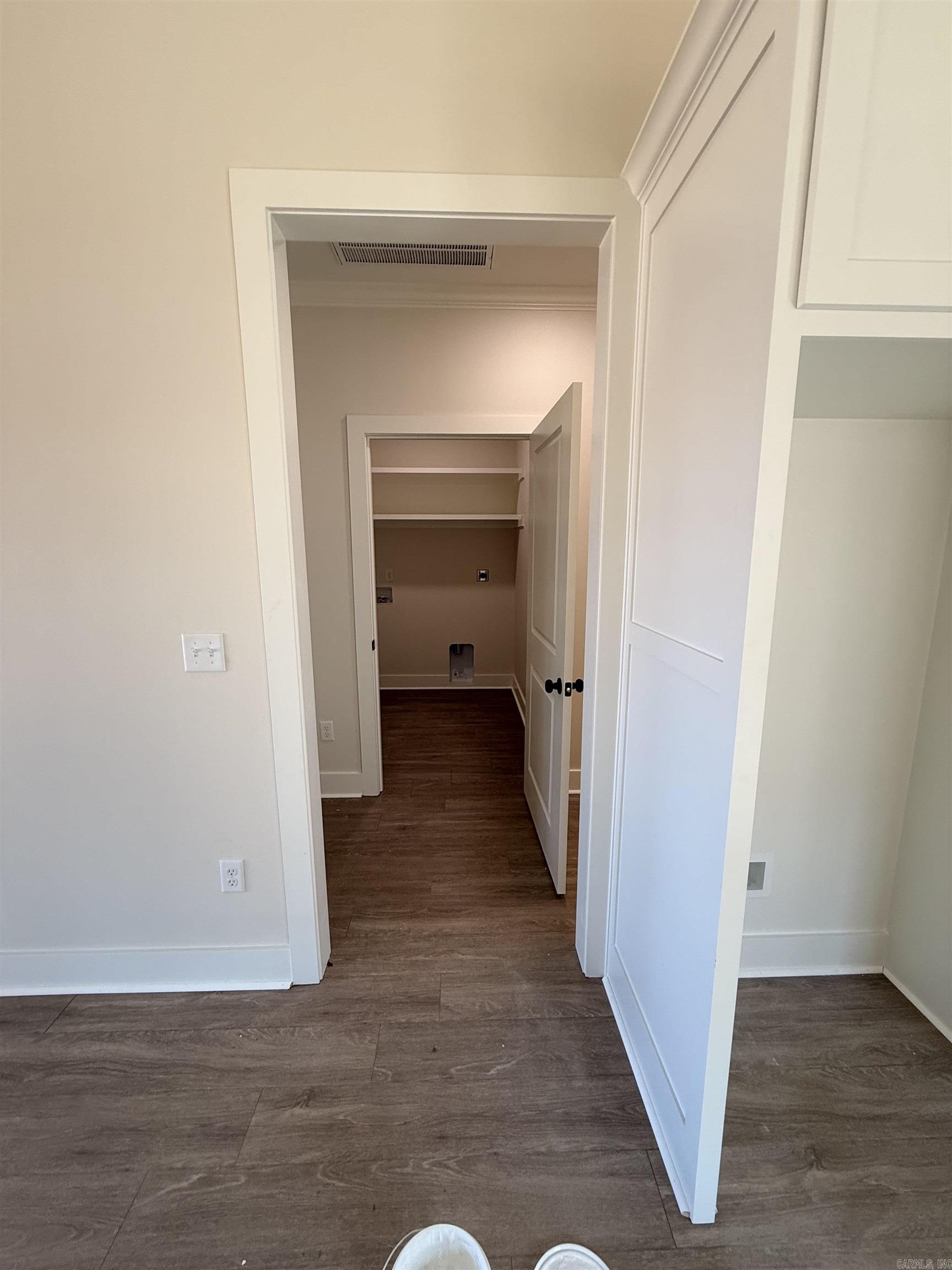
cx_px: 476
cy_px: 635
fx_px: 513
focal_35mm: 14
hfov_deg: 85.7
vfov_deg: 102.1
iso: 125
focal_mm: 2.22
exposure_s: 1/120
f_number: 2.2
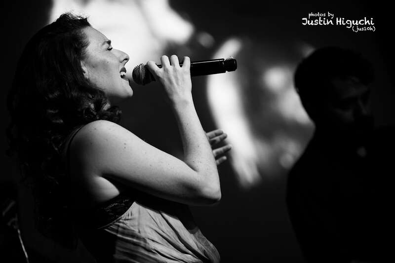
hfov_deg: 14.7
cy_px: 132
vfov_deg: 9.8
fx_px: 1536
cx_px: 198
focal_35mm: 140
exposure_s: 1/125
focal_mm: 140
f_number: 2.8
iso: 3200
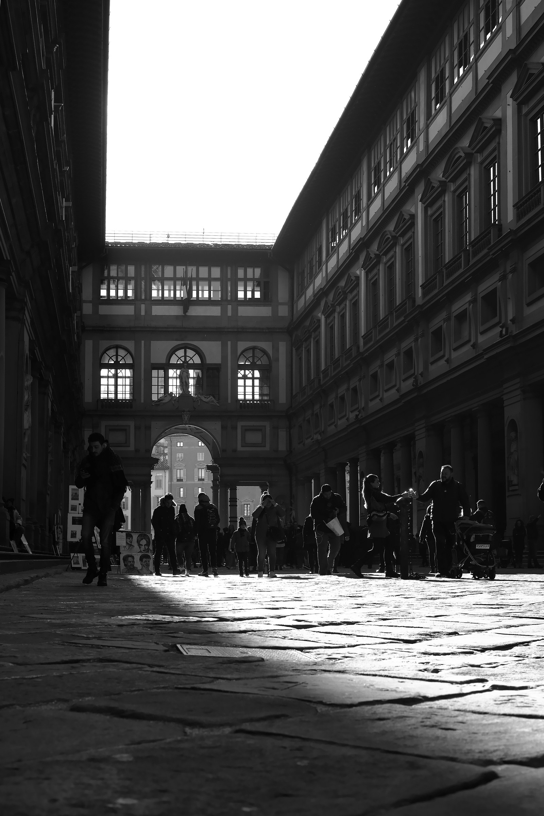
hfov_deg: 29.9
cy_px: 408
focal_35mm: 45
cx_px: 272
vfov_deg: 43.6
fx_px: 1020
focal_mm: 30
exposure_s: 1/200
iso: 100
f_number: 7.1
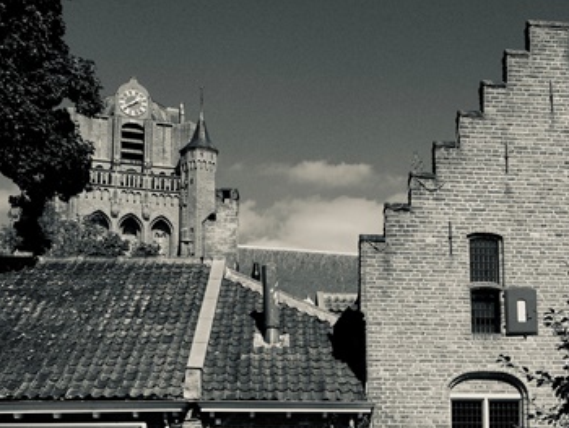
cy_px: 363
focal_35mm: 64
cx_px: 413
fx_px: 1053
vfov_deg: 22.5
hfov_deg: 29.9
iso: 50
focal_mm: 4.28
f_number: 2.4
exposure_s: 1/1727
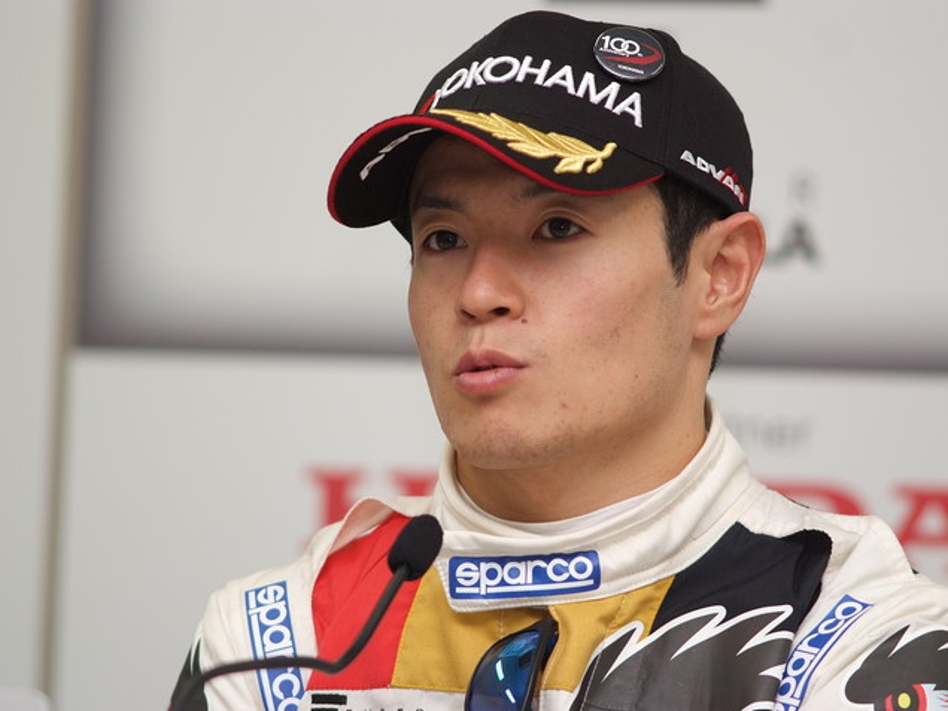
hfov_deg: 6.7
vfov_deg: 5.1
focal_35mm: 294
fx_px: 8052
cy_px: 356
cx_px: 507
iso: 400
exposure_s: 1/250
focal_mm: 180
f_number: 2.8
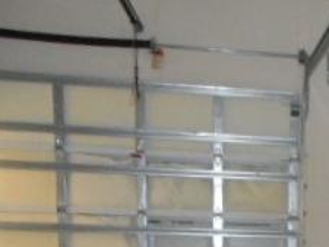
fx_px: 675
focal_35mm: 71
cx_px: 371
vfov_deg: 19.2
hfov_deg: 25.2
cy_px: 323
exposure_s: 1/25
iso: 800
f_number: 3.7
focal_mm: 4.5
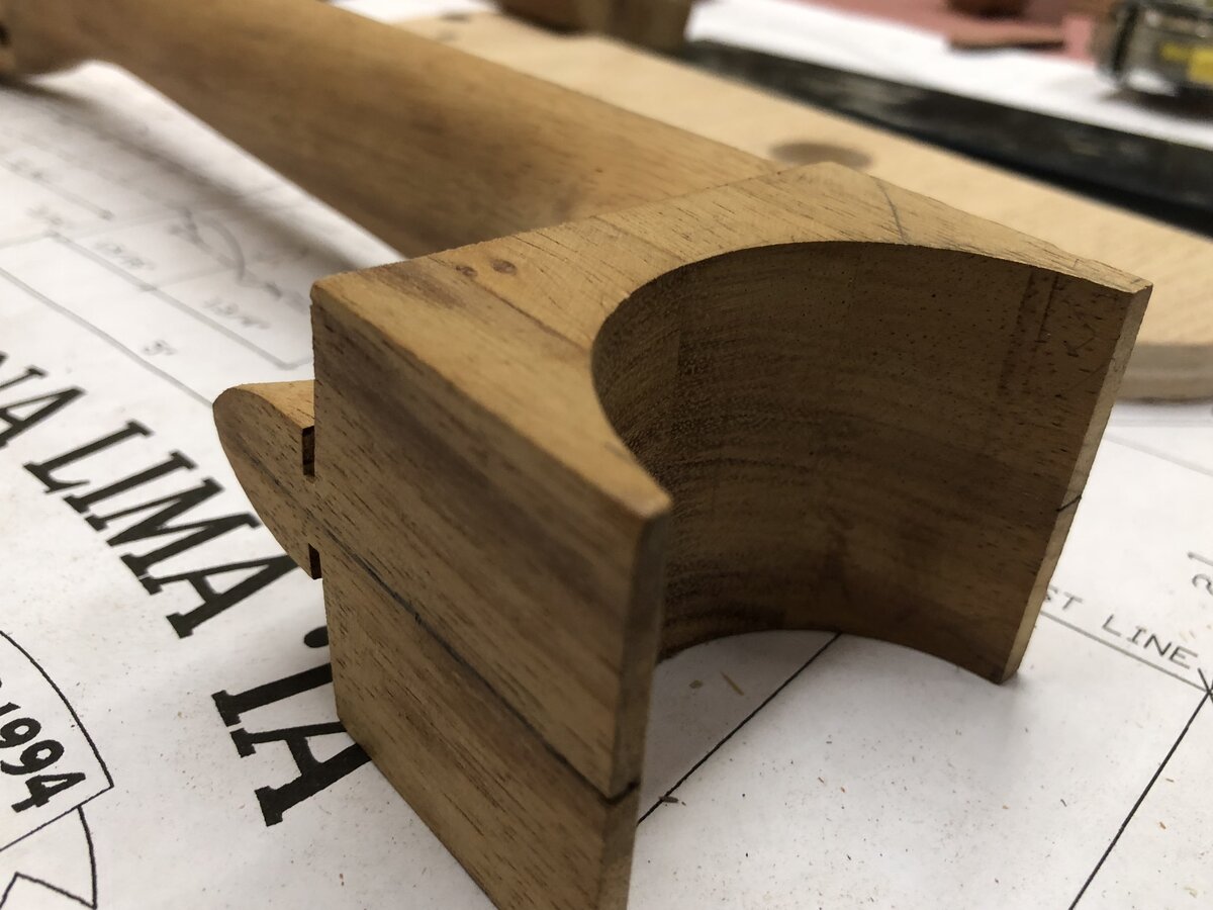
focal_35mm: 28
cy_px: 455
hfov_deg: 63.4
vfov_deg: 49.7
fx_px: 981
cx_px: 606
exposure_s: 1/30
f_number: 1.8
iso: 40
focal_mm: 4
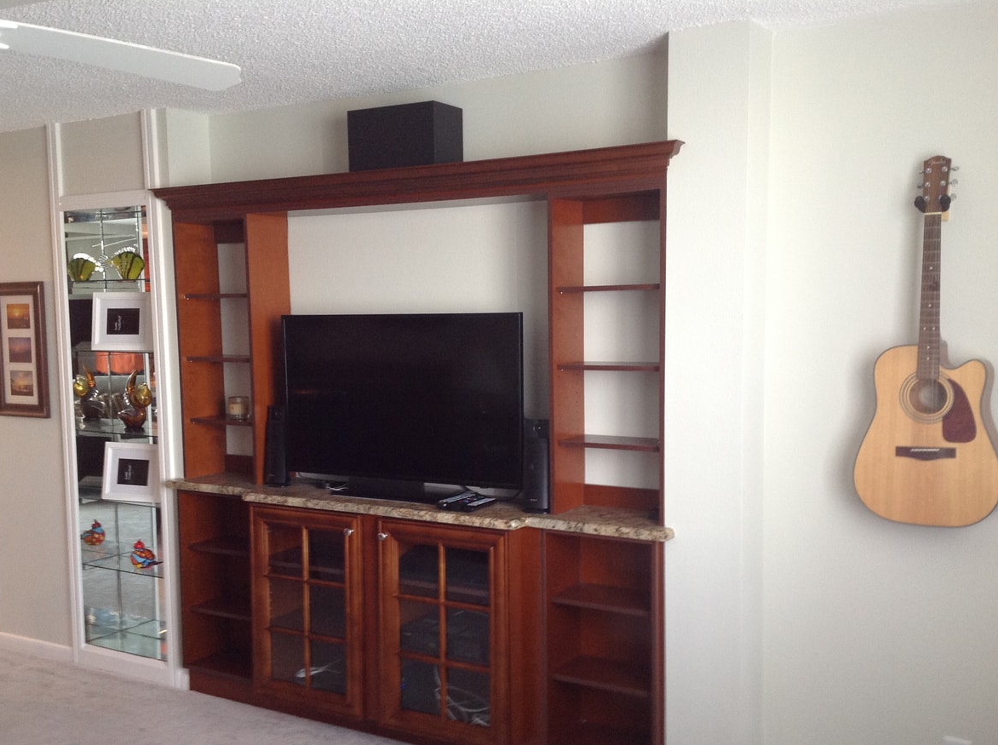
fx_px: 1151
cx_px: 476
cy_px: 419
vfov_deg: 35.8
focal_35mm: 40
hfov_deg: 46.9
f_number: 2.4
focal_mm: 4.28
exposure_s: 1/15
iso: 100
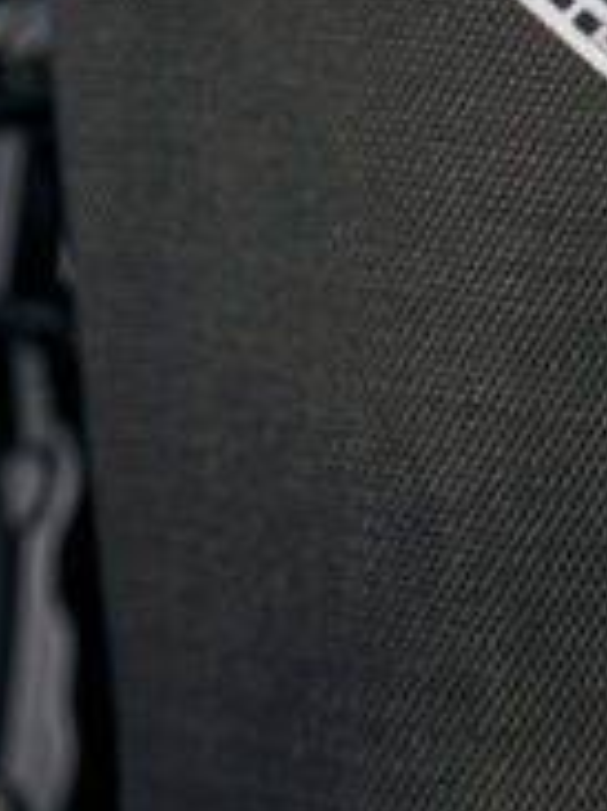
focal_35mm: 578
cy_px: 454
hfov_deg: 2.6
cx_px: 1298
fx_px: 13530
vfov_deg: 3.4
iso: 125
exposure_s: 1/500
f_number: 5.6
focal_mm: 155
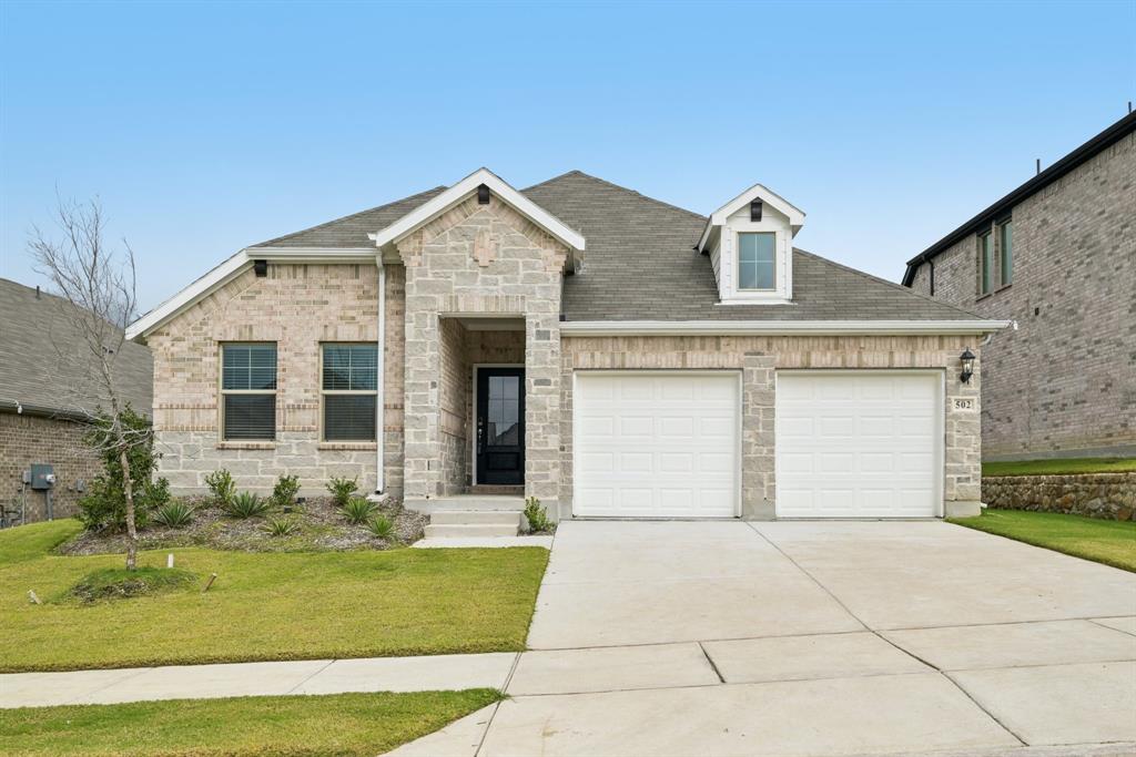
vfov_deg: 43.6
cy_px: 378
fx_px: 947
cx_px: 568
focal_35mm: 30
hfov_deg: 61.9
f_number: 8
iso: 400
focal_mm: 30
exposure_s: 1/2000
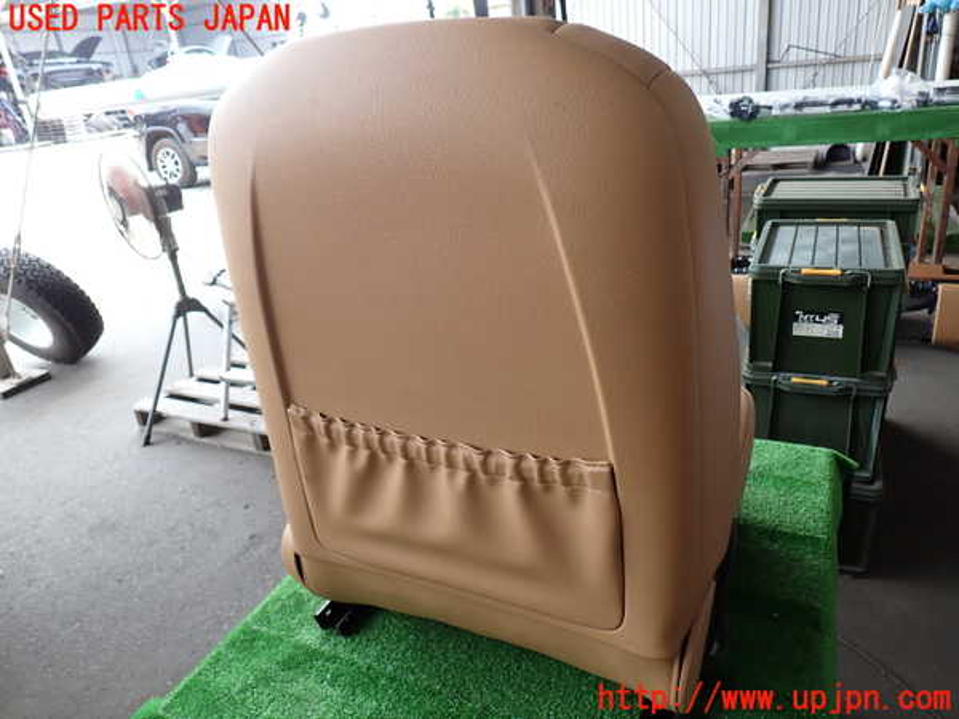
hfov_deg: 69.4
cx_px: 480
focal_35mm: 25
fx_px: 693
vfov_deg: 54.9
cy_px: 360
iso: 100
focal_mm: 4.5
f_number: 2.8
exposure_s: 1/100
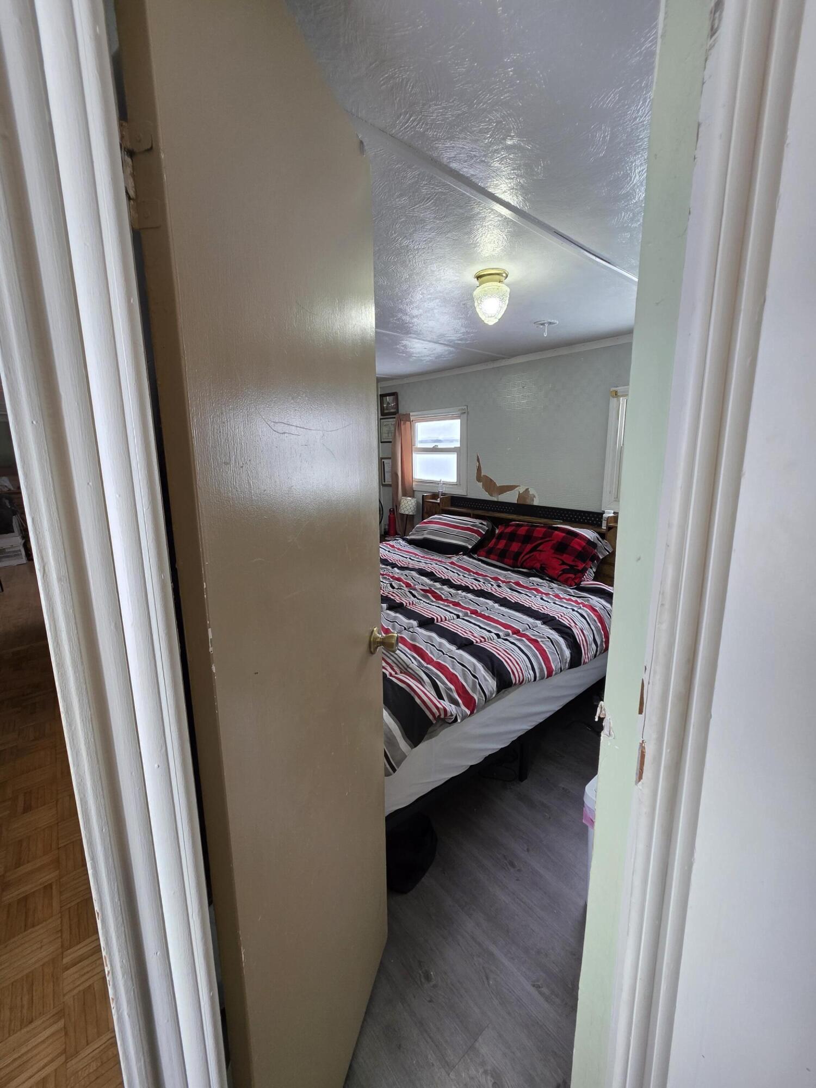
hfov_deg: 89.9
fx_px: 409
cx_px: 408
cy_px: 544
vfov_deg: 106.2
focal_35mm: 13
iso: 125
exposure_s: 1/120
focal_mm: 2.2
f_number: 1.9
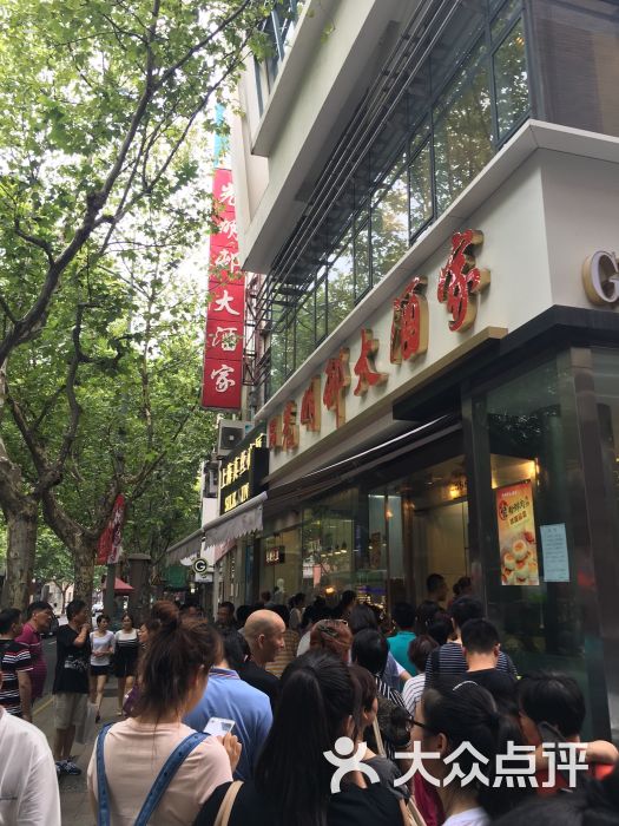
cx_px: 310
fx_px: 691
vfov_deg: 61.7
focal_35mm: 29
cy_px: 413
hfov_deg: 48.2
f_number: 2.2
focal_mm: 4.15
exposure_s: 1/50
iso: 25
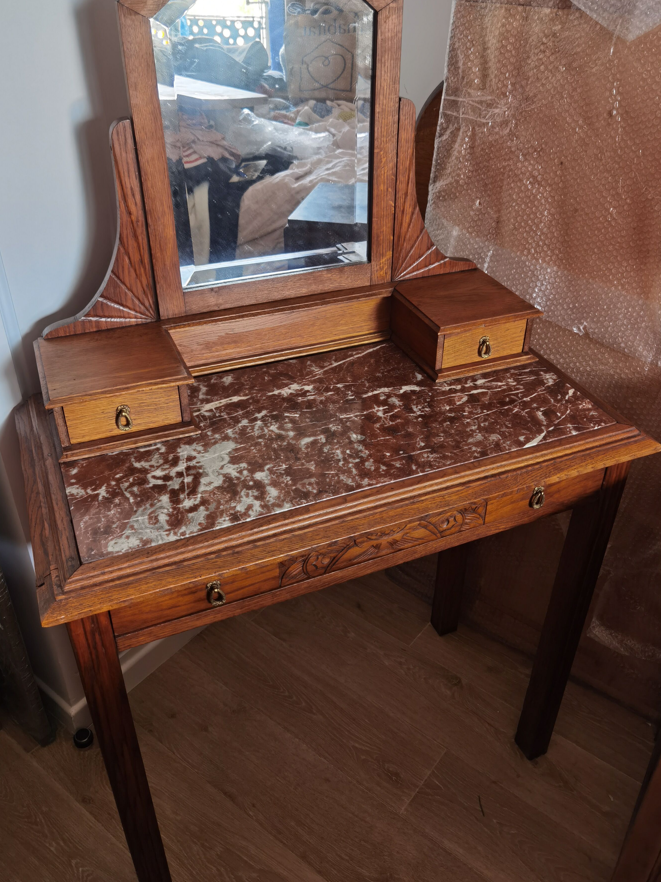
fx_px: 738
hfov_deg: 48.2
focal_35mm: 29
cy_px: 416
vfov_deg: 61.6
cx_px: 339
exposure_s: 1/50
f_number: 1.9
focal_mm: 6.71
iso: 80
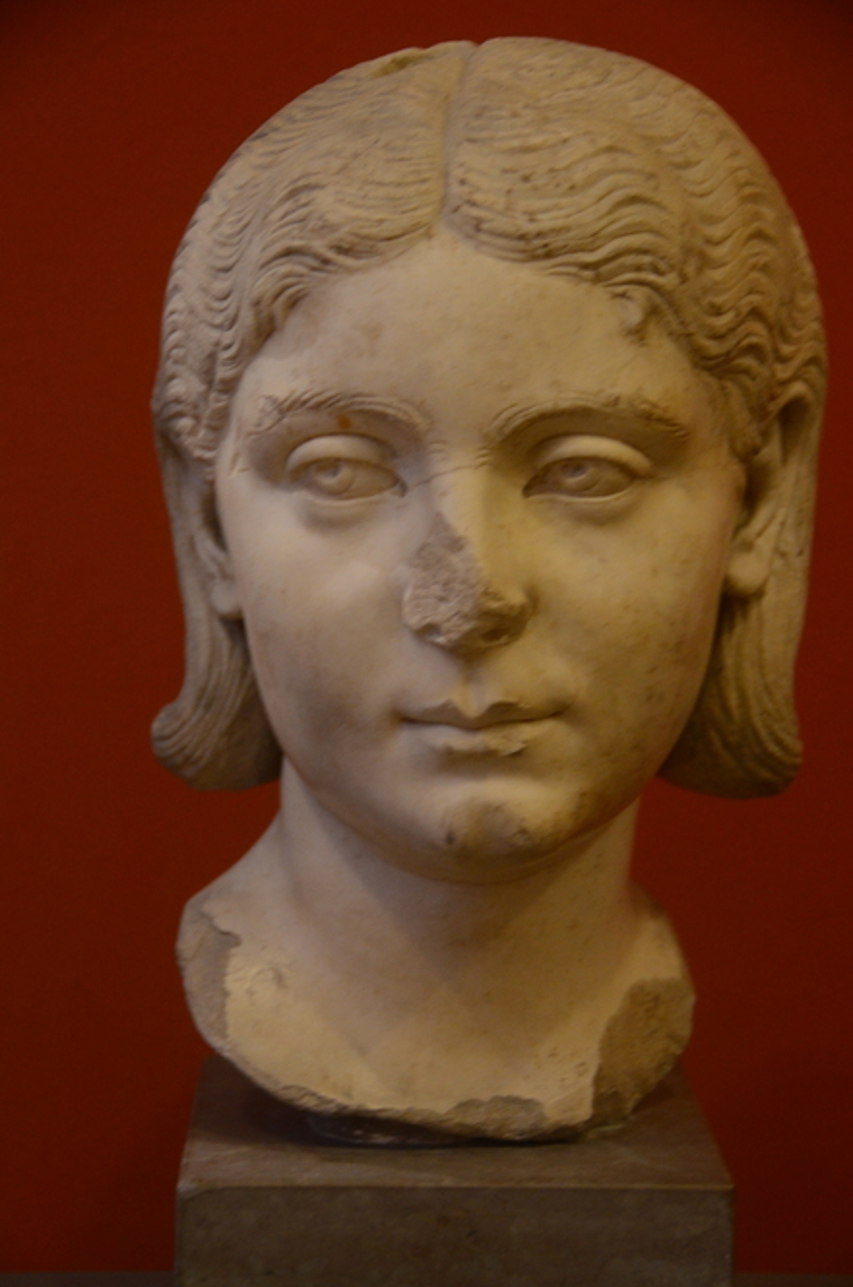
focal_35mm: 93
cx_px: 426
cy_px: 644
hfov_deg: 14.6
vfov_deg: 21.9
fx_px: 3319
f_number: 4.8
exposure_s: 1/10
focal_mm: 62
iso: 1250
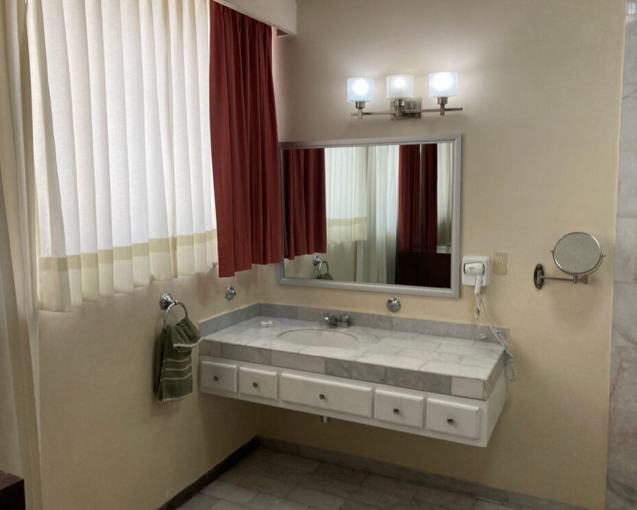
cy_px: 248
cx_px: 324
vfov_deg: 48.5
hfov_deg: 58.8
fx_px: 565
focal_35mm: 30
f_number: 1.8
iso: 64
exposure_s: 1/60
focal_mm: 3.99
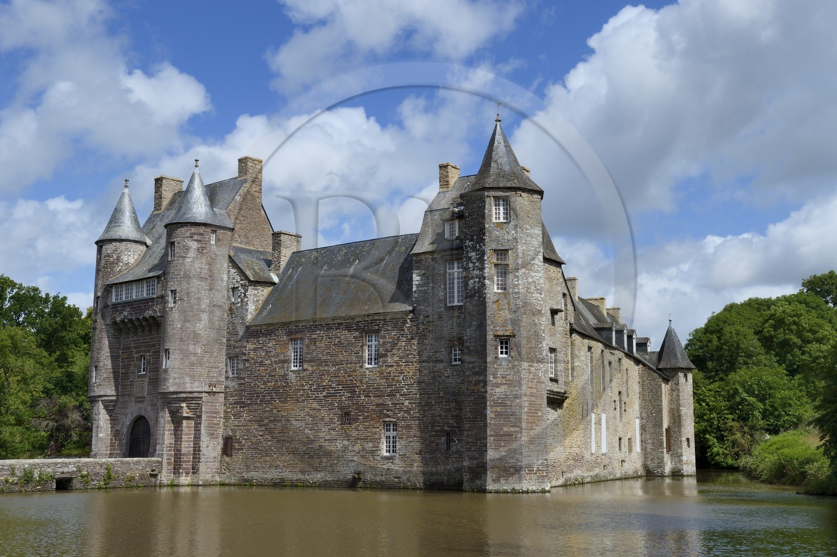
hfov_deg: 43.6
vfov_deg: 29.8
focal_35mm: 45
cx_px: 418
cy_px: 278
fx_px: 1045
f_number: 18
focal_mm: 45
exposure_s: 1/200
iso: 200
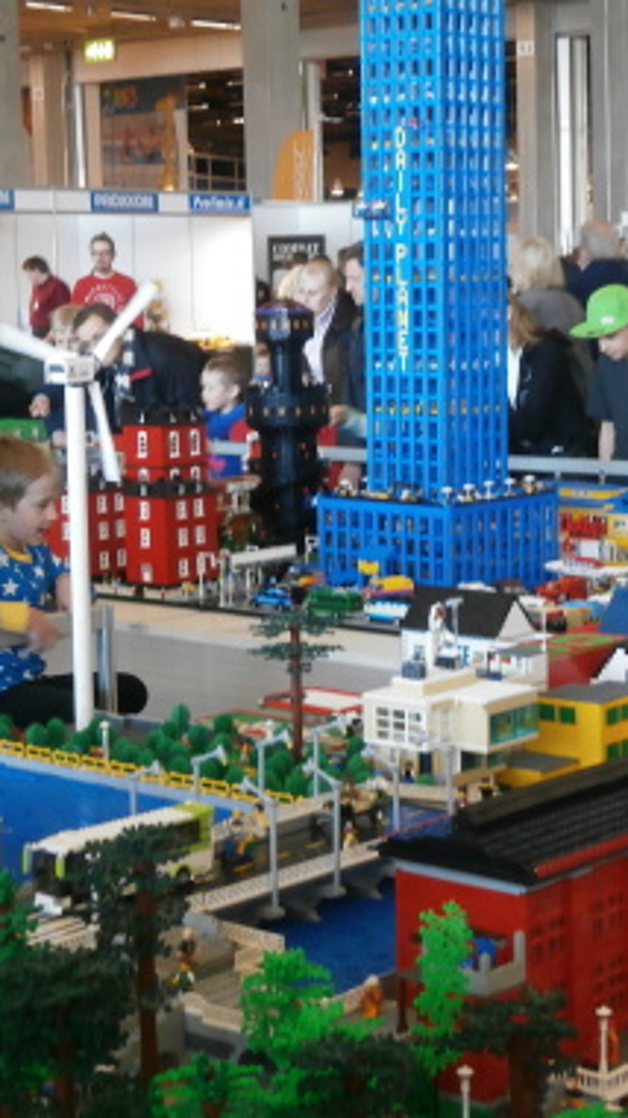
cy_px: 534
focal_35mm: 72
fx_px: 2134
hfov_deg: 16.6
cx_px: 502
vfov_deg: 29.4
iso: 200
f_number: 3.4
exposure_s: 1/25
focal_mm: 8.3
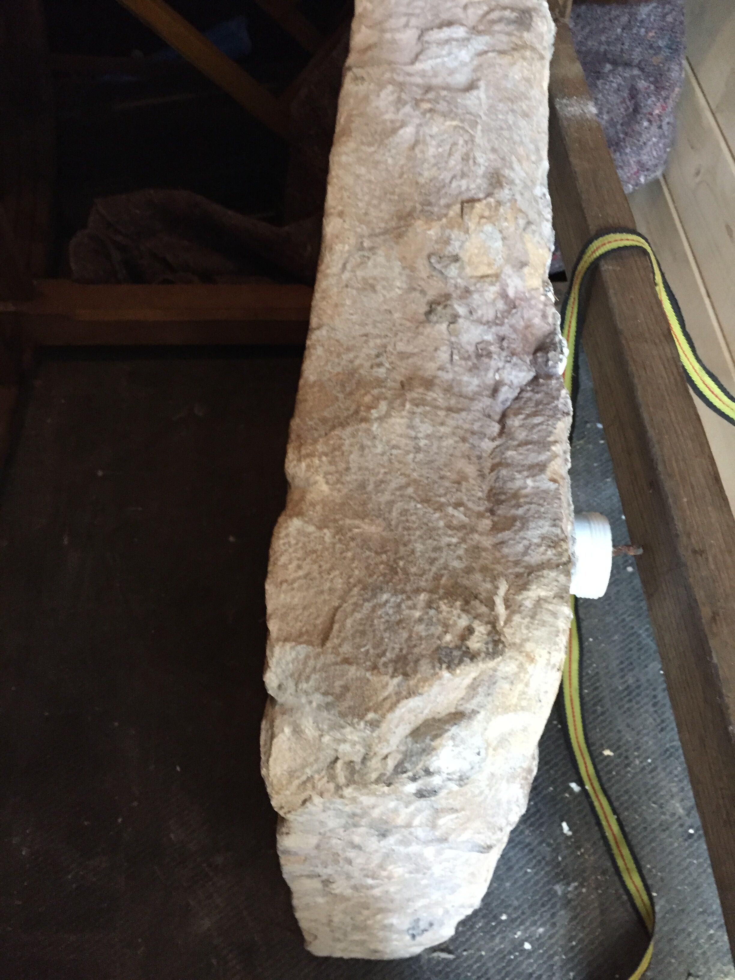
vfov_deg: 61.7
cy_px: 490
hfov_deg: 48.2
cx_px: 368
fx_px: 821
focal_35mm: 29
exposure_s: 1/17
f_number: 2.2
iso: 250
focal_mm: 4.15
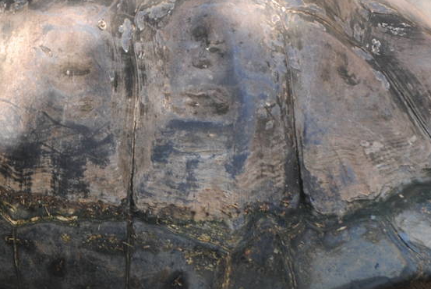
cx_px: 23
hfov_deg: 5.9
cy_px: 133
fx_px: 4159
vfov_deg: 4.0
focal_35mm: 347
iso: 140
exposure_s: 1/125
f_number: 4.2
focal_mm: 80
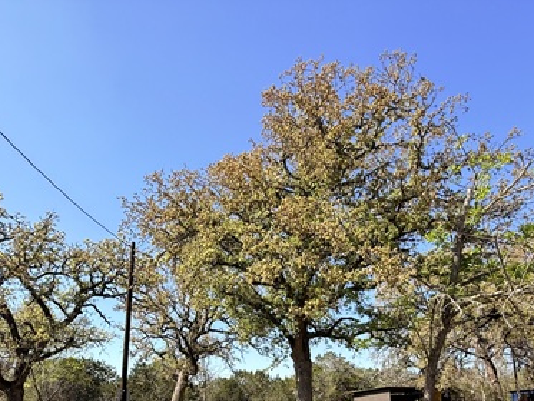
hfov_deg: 71.5
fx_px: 370
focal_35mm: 24
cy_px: 342
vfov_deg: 51.7
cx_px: 246
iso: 50
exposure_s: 1/1235
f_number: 2.2
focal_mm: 2.22
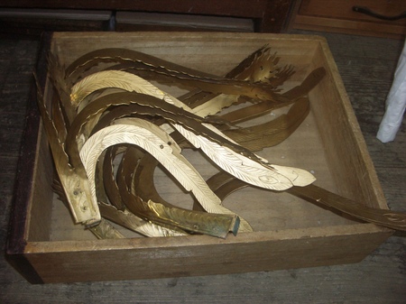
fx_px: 410
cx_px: 203
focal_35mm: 35
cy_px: 152
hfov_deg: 52.7
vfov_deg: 40.7
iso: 200
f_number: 2.6
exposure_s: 1/60
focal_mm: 5.8
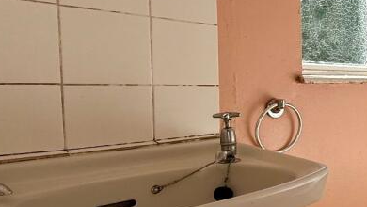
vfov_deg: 29.8
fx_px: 390
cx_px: 409
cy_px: 106
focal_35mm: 40
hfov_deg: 40.2
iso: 50
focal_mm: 2.22
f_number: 2.2
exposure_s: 1/433
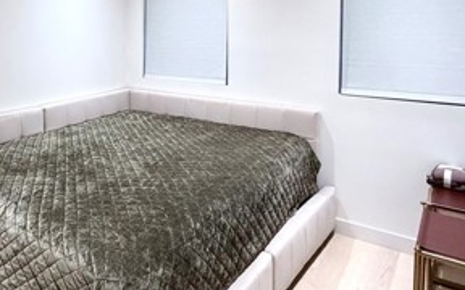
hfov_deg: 52.6
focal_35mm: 33
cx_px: 66
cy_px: 47
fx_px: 418
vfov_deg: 36.6
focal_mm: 2.22
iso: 320
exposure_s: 1/120
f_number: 2.2
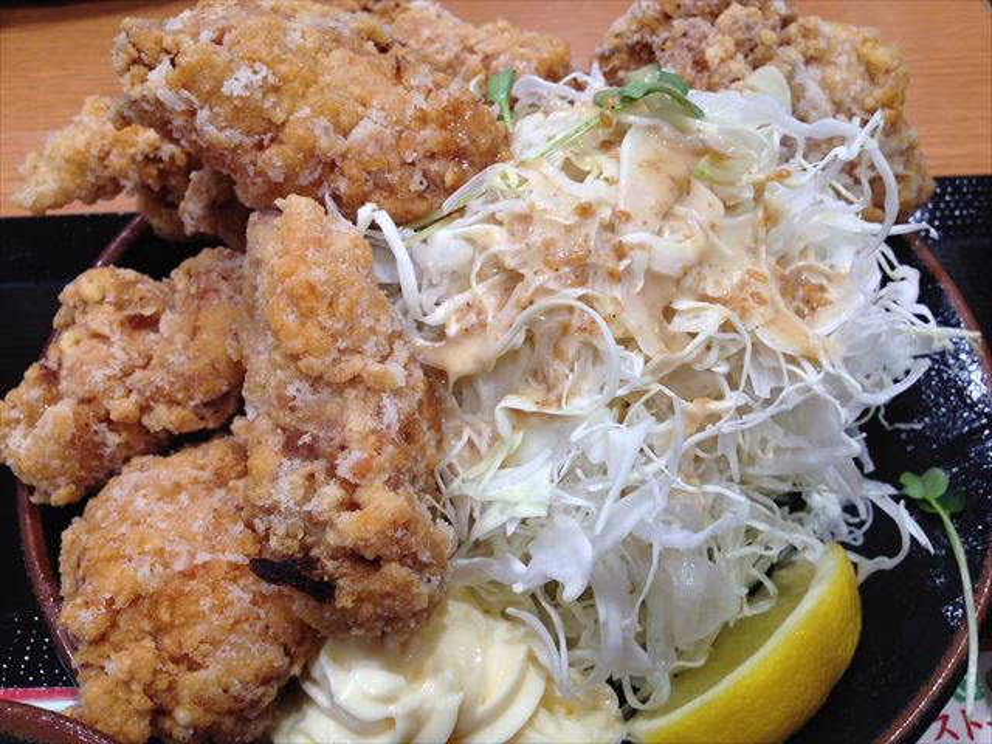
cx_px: 496
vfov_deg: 42.9
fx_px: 946
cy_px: 372
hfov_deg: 55.4
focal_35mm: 33
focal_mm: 4.12
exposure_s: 1/40
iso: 50
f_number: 2.4
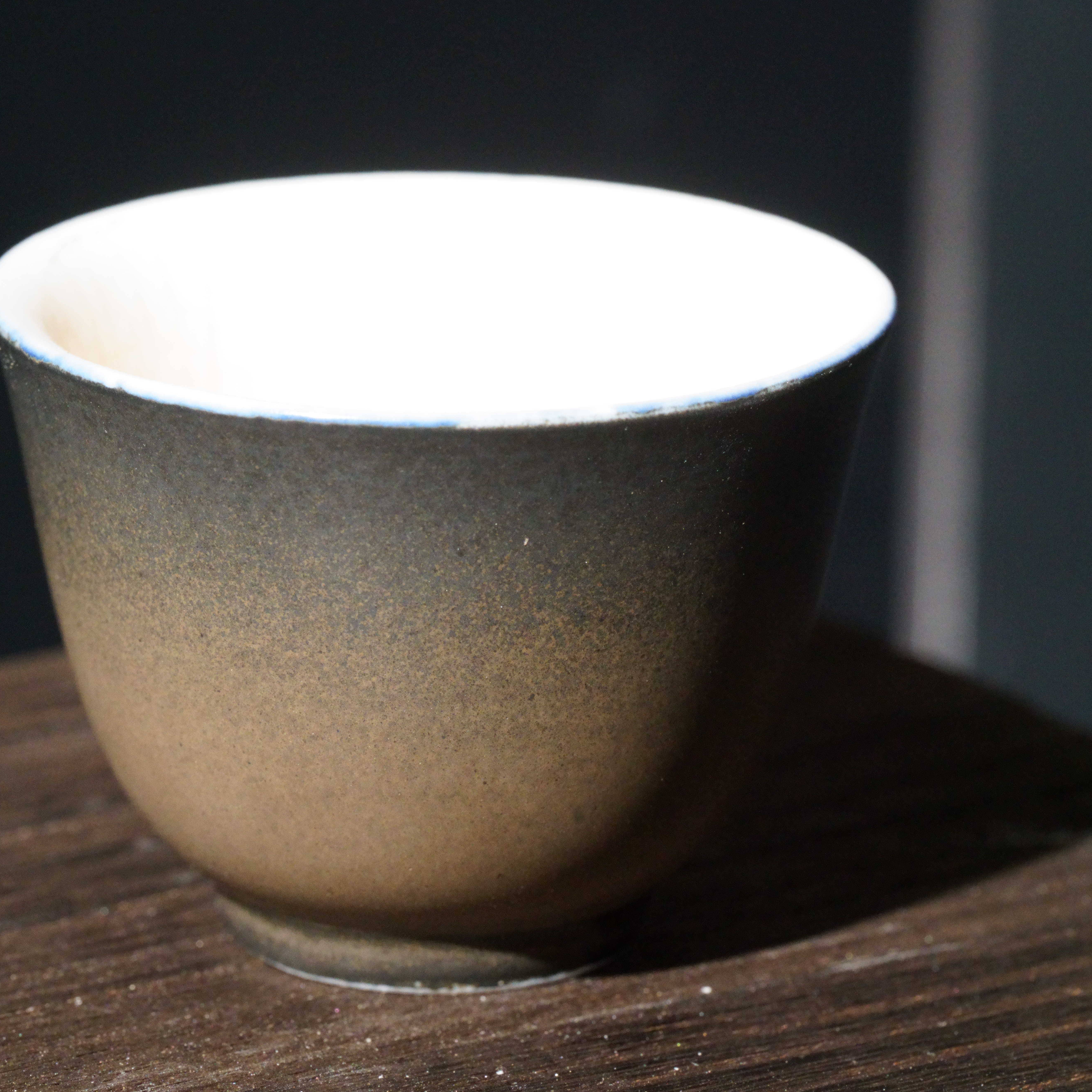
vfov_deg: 8.9
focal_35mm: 197
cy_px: 548
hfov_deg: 8.9
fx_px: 7031
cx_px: 436
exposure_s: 1/200
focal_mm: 154
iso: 10000
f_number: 11
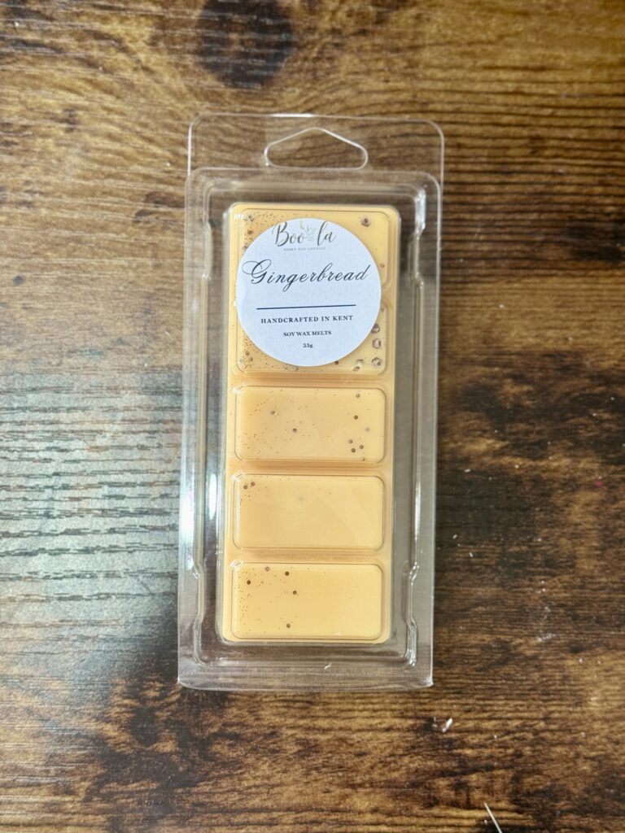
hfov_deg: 30.3
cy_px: 416
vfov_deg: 39.7
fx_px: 1156
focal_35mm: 48
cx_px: 312
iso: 160
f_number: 1.78
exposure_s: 1/60
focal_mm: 6.76
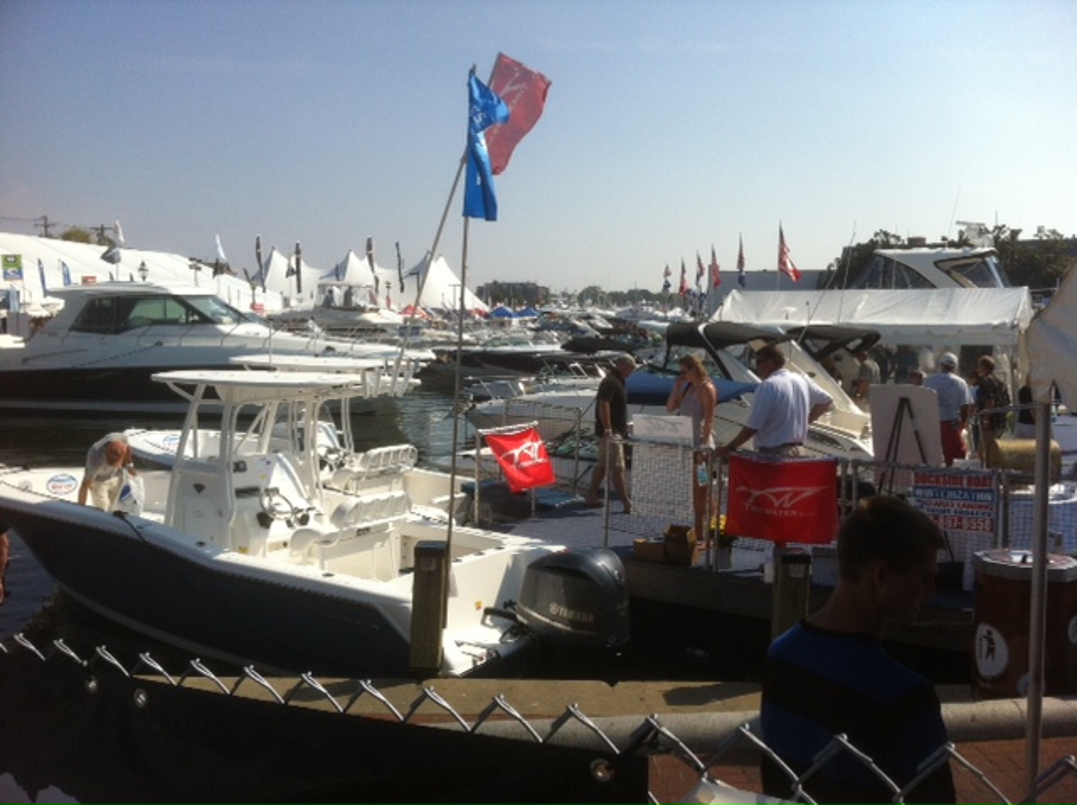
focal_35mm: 35
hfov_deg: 52.7
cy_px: 402
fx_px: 1087
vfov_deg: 40.6
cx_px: 538
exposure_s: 1/2011
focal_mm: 3.85
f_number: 2.8
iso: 80
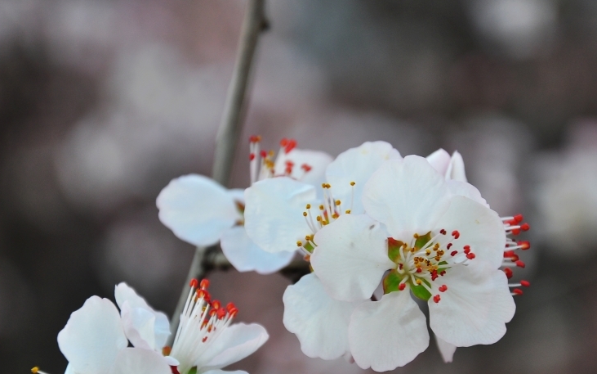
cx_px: 380
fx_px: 3656
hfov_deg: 9.3
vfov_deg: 5.8
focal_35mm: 225
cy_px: 251
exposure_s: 1/200
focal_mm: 105
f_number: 5.6
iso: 200
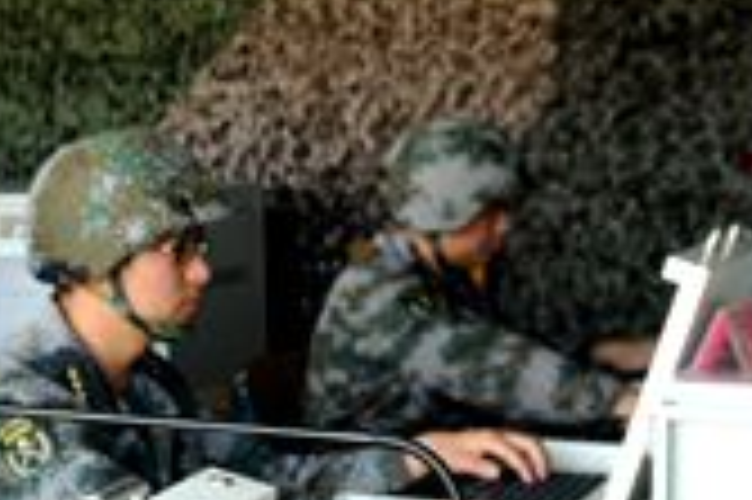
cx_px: -99
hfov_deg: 19.6
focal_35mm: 99
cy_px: 324
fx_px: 2066
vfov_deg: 13.8
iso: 320
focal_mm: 22
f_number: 4.5
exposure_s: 1/80
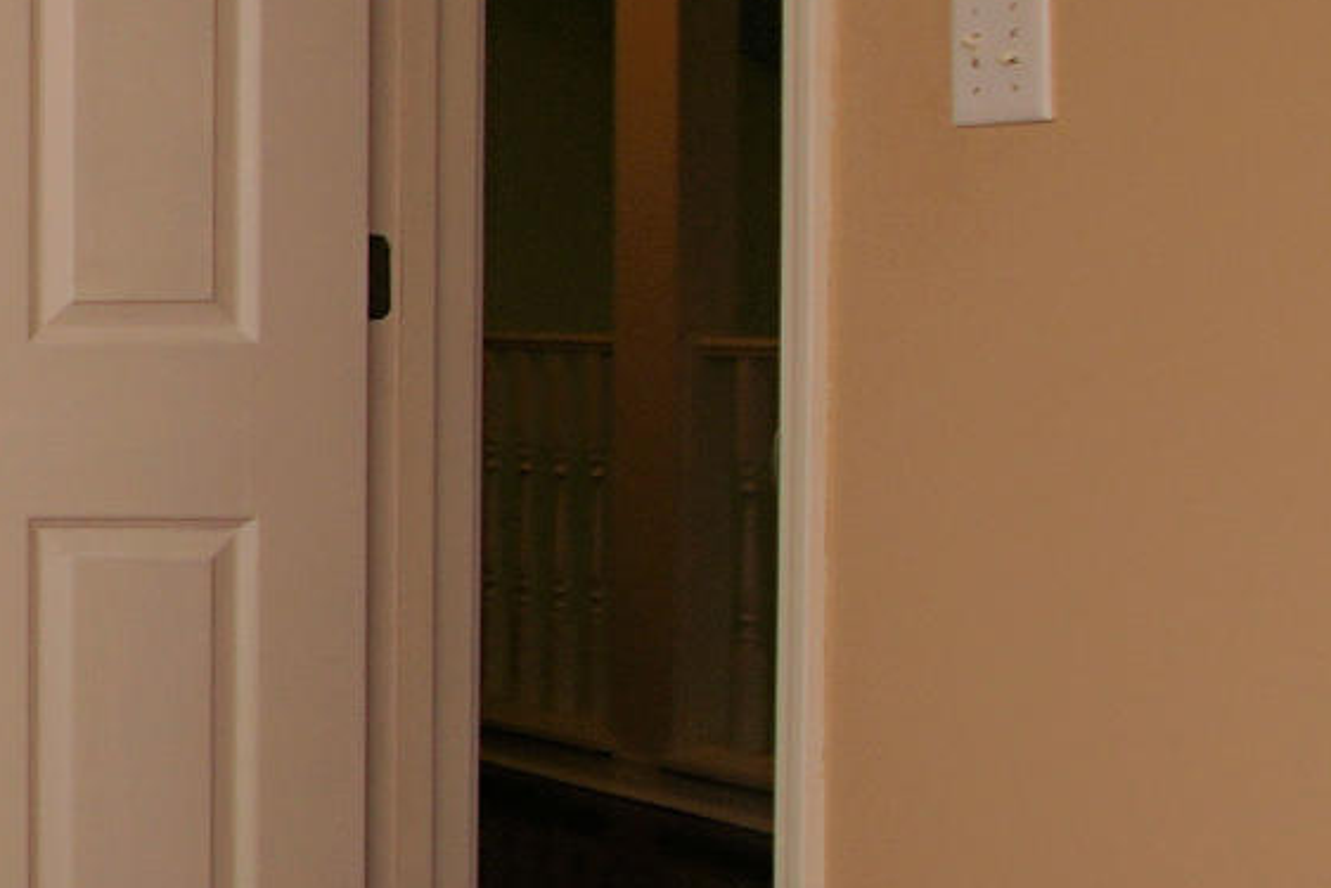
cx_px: -1686
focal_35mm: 96
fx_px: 3550
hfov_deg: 15.0
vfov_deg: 14.3
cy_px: 382
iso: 160
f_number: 4.5
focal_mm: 12
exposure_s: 1/60
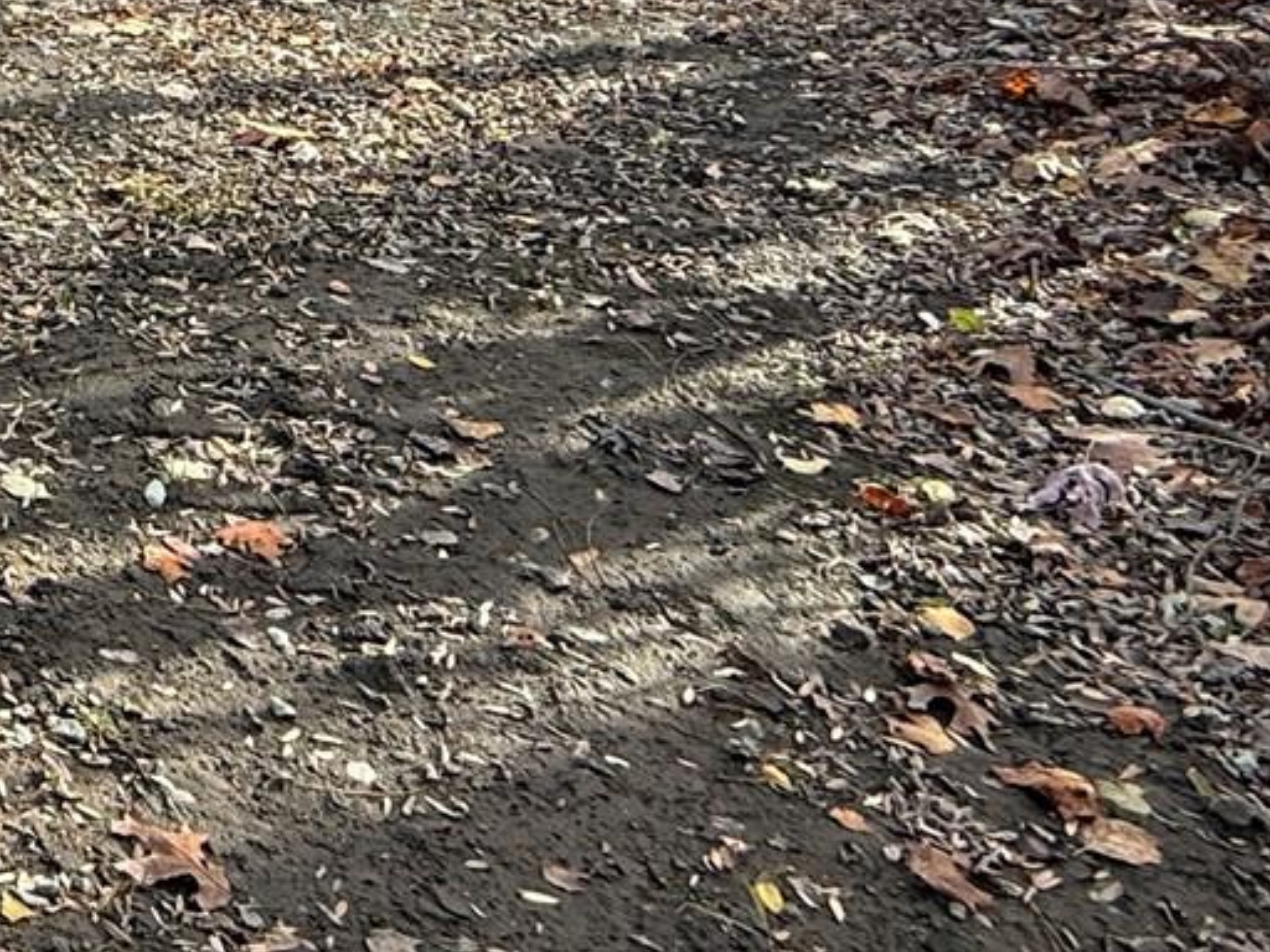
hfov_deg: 26.0
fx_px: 2055
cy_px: -196
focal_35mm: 56
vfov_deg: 23.8
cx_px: -603
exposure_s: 1/351
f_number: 2.2
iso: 50
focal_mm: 2.22
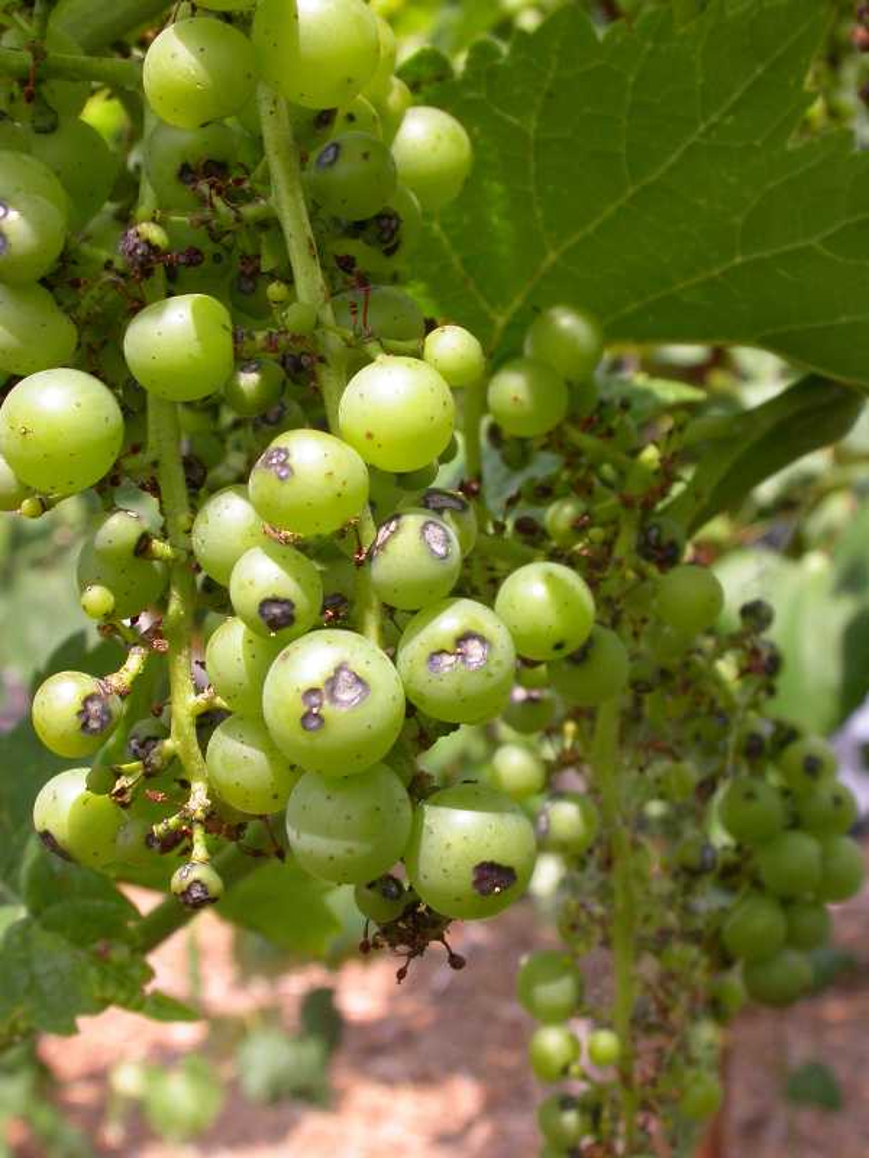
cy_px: 579
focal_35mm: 78
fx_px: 2611
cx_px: 434
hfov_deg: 18.9
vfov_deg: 25.0
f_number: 7
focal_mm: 16.2
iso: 100
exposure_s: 1/116
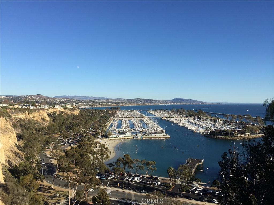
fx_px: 230
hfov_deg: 61.7
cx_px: 137
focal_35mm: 29
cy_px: 102
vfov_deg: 48.2
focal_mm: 4.15
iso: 32
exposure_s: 1/1883
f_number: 2.2
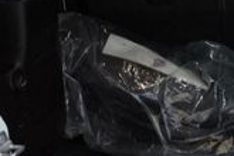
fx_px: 682
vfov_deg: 13.0
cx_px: 282
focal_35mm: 105
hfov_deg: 18.4
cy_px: 47
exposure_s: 1/40
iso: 1600
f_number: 3.5
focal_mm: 18
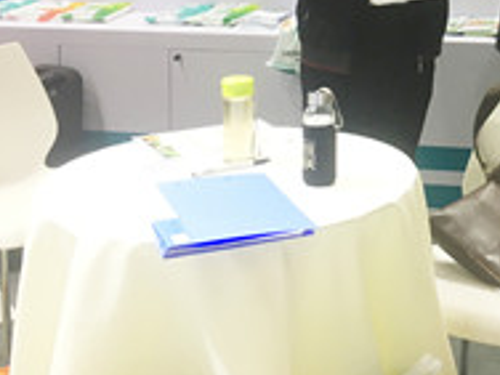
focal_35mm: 74
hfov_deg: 24.9
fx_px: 1069
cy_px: -51
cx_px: 521
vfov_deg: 19.0
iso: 32
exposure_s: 1/33
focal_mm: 4.15
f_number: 2.2
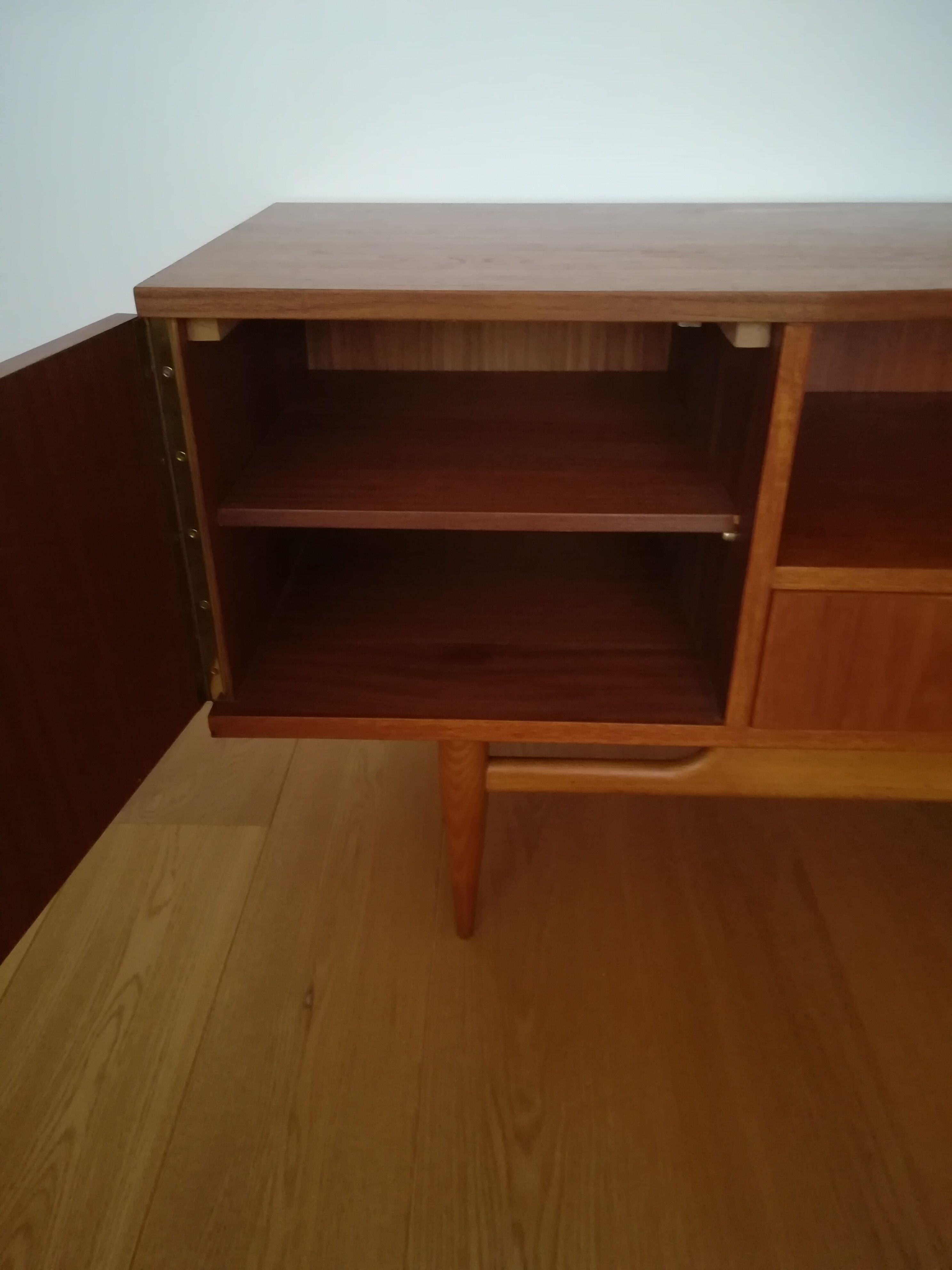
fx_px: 953
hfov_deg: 53.1
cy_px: 635
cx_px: 476
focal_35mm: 26
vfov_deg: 67.3
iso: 640
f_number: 2.2
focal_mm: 3.83
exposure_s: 1/15
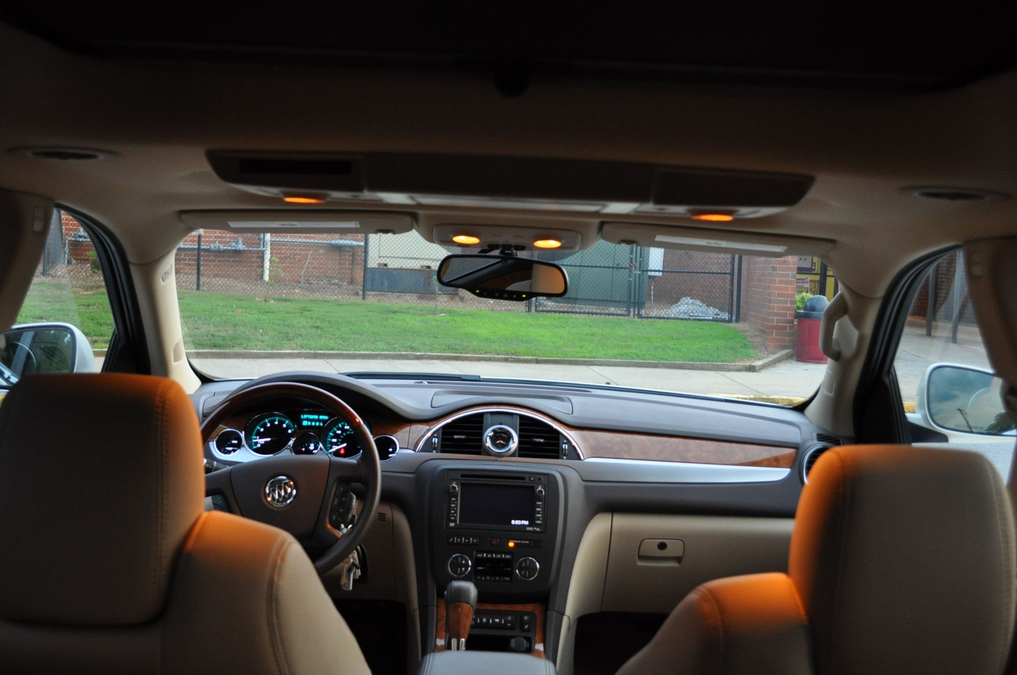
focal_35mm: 39
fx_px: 1100
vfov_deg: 34.1
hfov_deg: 49.6
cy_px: 336
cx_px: 511
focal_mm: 24
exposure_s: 1/50
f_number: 4
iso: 800
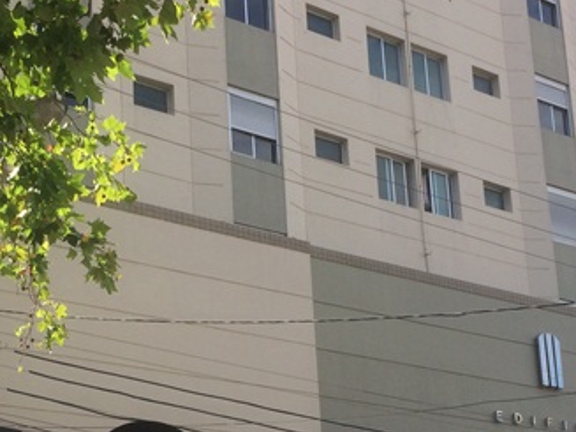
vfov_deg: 20.0
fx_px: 1181
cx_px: 240
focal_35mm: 71
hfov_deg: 27.4
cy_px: 441
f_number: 2.2
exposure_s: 1/1244
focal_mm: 4.15
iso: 32
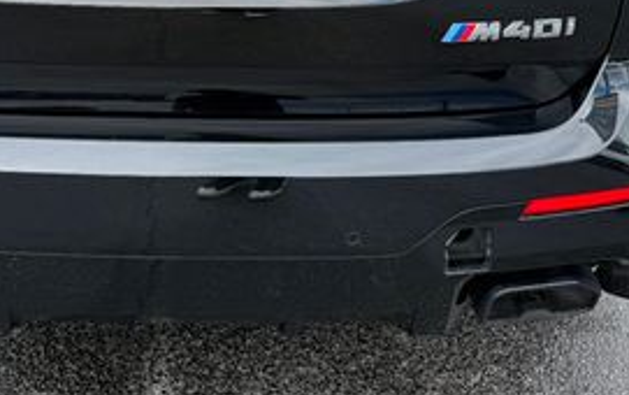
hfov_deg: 33.6
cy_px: -107
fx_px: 1030
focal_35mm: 60
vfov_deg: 20.0
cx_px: 202
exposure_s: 1/1122
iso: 100
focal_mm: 6.76
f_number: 1.78
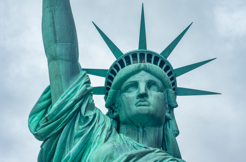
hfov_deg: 6.9
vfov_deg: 4.6
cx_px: 123
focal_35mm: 300
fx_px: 2044
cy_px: 81
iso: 100
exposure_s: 1/160
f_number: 11
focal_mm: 200
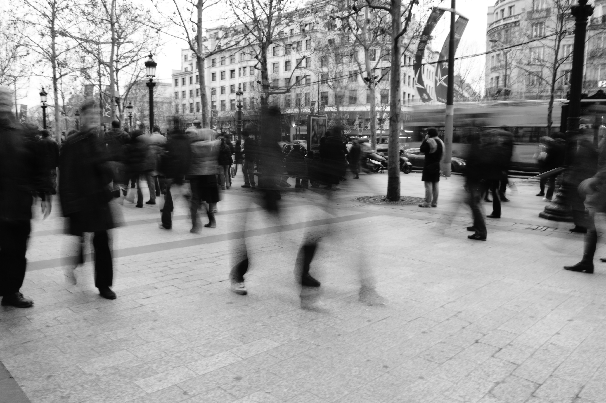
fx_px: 454
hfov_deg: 67.4
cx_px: 303
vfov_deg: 47.9
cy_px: 202
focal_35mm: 27
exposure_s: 1/3
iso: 160
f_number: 13
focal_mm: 18
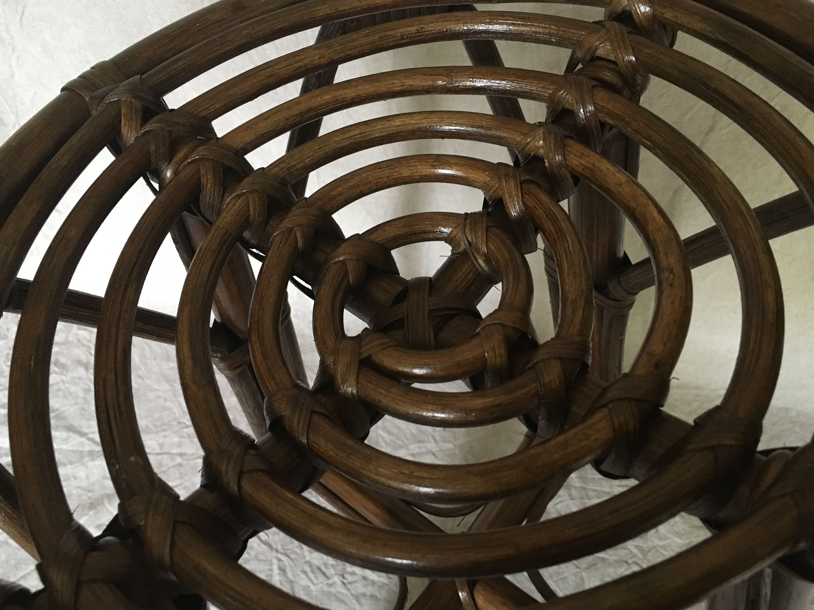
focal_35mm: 29
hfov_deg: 61.7
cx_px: 407
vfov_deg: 48.2
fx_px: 682
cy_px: 305
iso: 250
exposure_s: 1/17
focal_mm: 4.15
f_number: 2.2
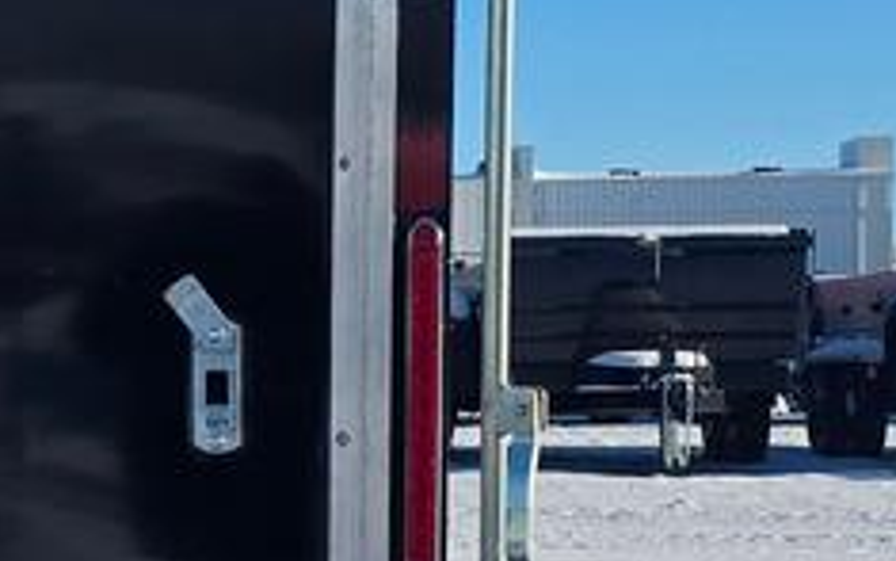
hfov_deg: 14.8
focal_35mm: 133
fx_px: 3248
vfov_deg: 9.8
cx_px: -374
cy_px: 416
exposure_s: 1/7626
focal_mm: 6.3
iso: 80
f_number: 1.7
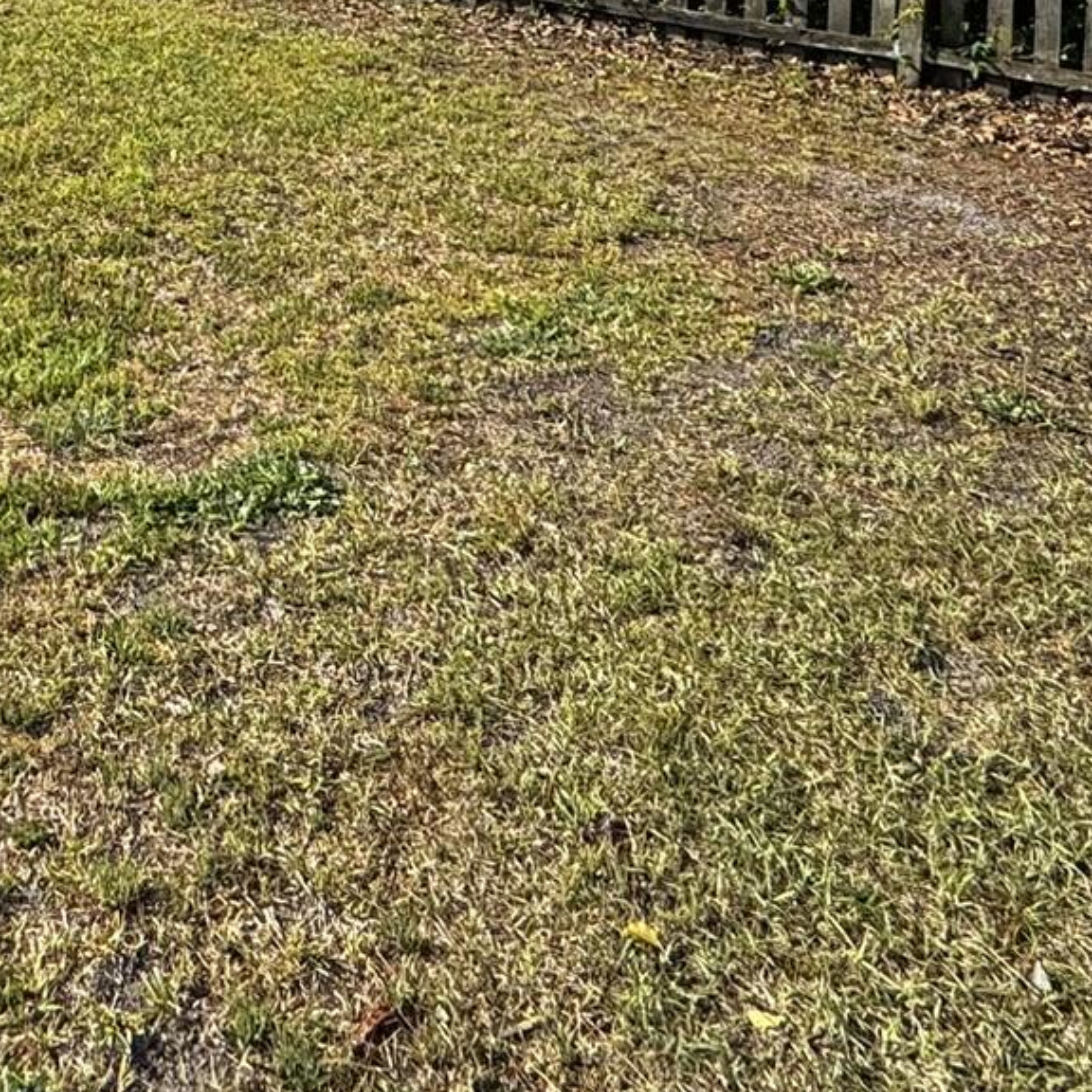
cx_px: 102
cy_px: -279
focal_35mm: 44
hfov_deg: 35.9
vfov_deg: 31.1
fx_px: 1570
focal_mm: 2.22
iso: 50
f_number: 2.2
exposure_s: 1/734
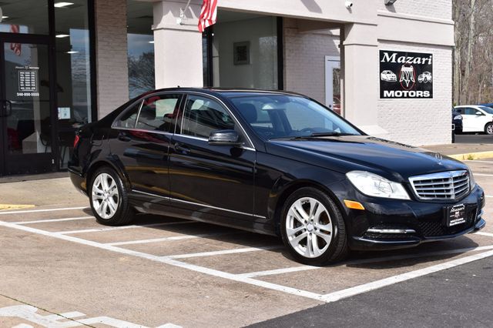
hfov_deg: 35.1
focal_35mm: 57
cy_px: 164
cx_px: 246
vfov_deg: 23.8
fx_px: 780
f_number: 11
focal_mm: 38
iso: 400
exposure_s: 1/500
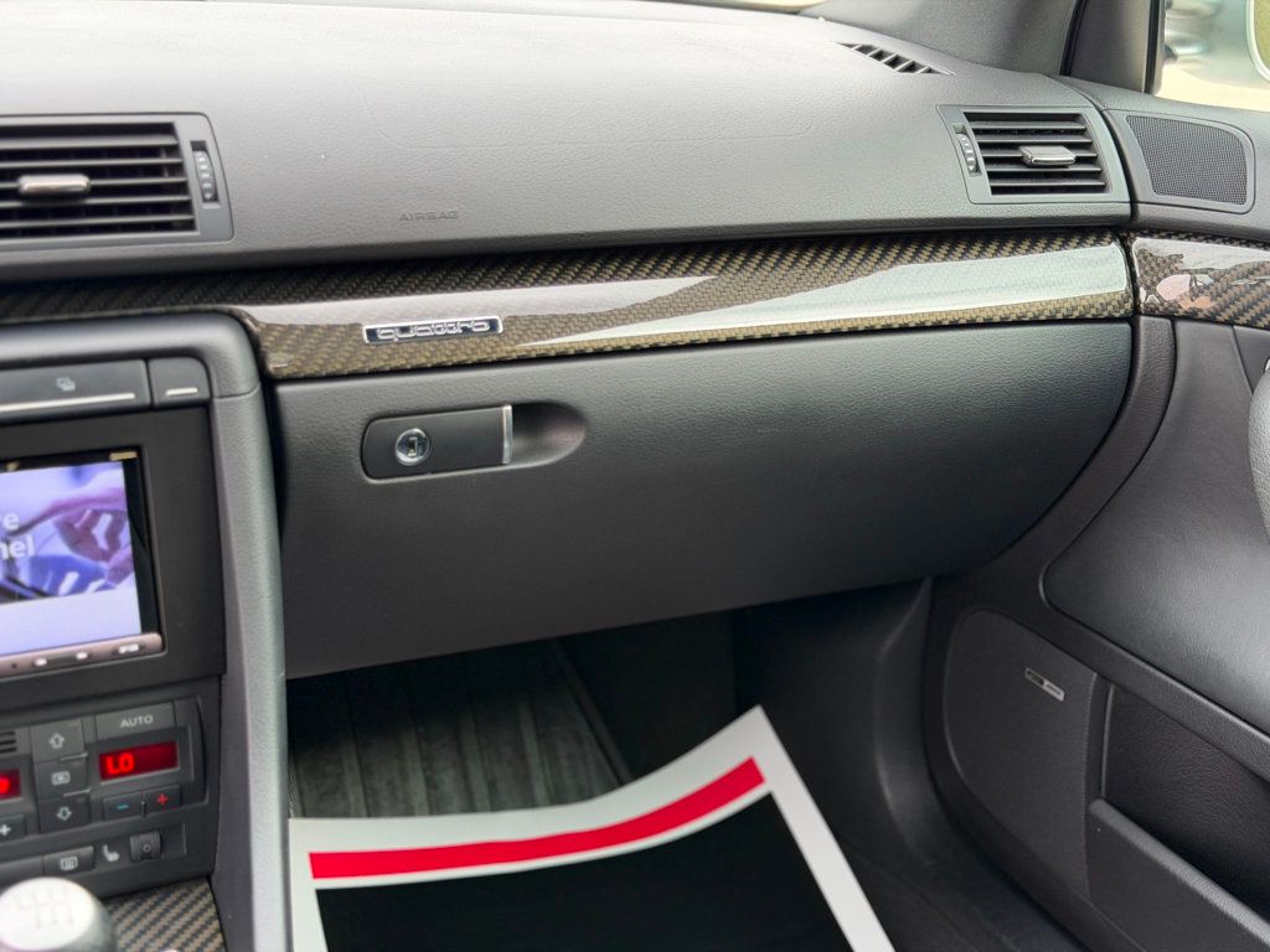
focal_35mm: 48
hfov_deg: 39.7
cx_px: 635
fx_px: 1761
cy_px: 476
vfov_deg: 30.3
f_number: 1.78
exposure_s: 1/126
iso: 80
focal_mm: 6.76
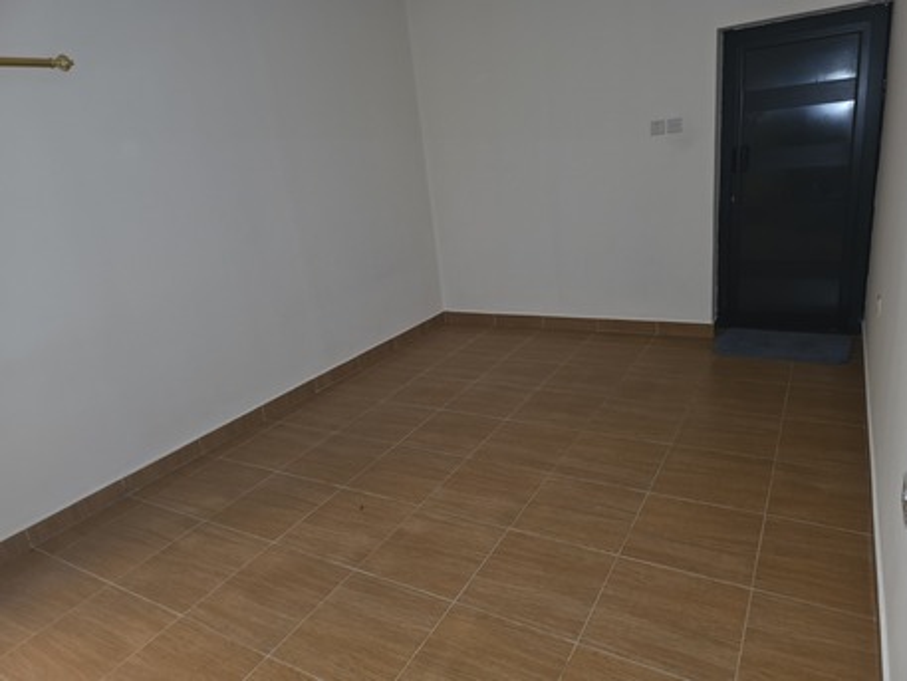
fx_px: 603
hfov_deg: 73.9
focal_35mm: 23
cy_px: 340
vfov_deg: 58.9
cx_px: 454
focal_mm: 6.3
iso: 200
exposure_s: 1/12
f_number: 1.7
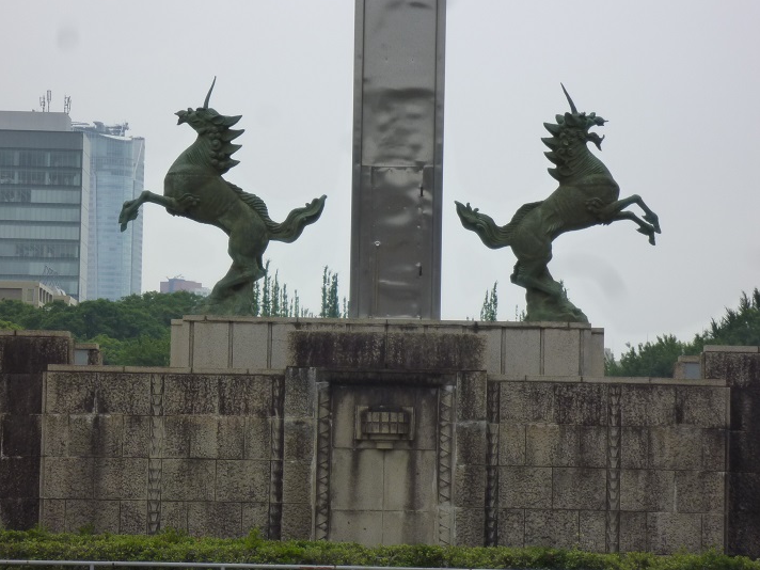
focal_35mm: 150
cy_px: 284
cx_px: 378
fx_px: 3293
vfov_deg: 9.9
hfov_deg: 13.2
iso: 125
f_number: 5.9
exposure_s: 1/320
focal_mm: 22.5
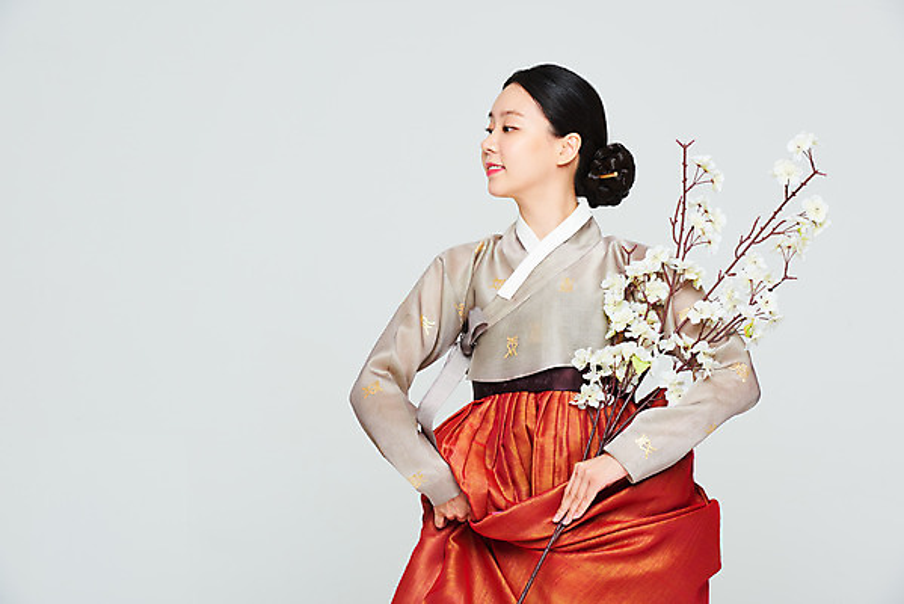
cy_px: 302
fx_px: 3065
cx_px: 452
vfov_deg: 11.2
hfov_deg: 16.8
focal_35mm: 122
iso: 100
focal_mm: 122
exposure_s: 1/125
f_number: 11
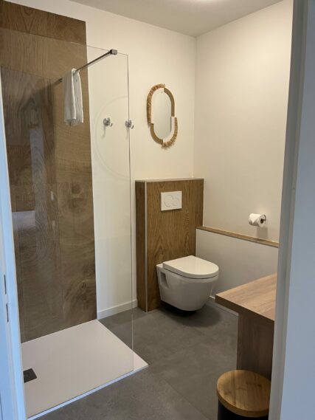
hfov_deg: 53.1
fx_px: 315
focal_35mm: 26
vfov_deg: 67.3
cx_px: 158
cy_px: 210
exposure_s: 1/91
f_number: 1.6
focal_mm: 5.1
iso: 125
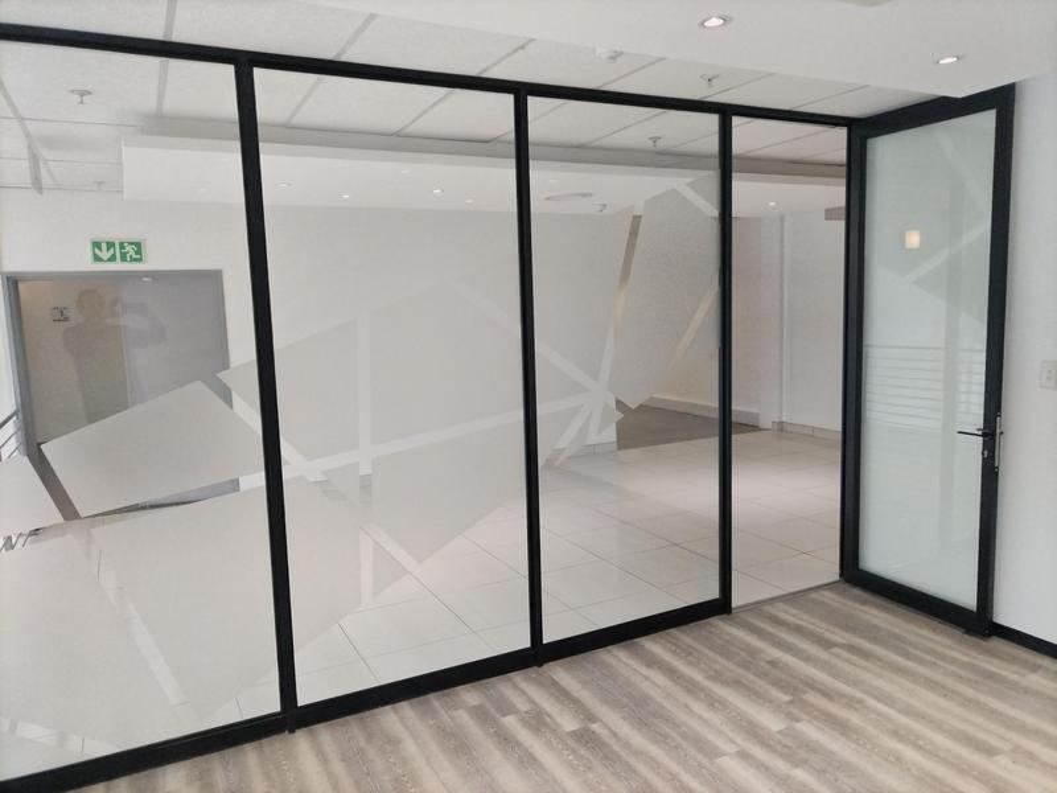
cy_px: 396
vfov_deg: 53.1
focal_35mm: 26
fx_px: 794
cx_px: 528
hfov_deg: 67.3
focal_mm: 4.7
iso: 1152
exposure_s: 1/100
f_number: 1.8
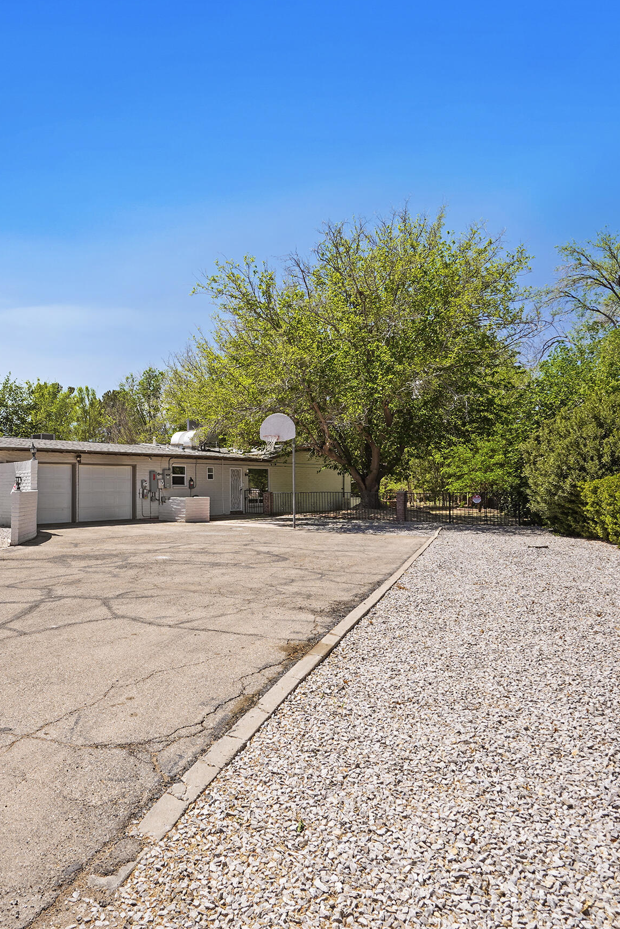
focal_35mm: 25
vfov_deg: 71.5
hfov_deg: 50.5
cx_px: 216
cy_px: 459
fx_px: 646
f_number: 8
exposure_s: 1/25
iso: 100
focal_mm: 16
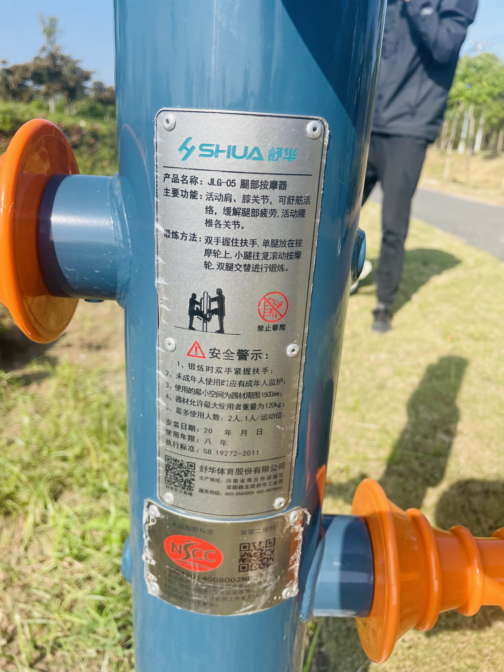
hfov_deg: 53.1
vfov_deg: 67.3
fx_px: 505
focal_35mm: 26
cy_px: 336
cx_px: 252
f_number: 1.6
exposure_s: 1/2132
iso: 32
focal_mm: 4.2
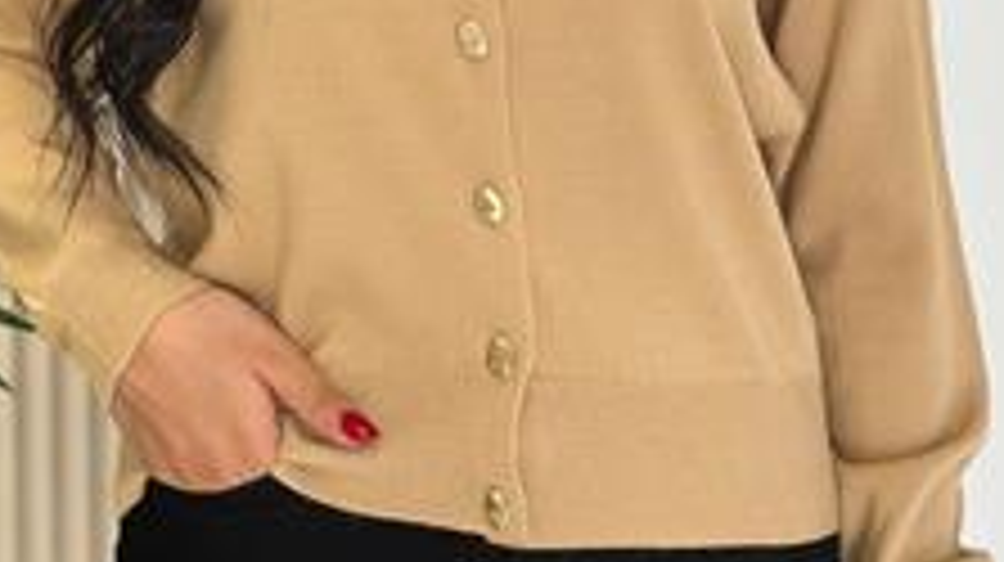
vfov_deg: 9.6
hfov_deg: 17.2
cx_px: 455
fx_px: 3325
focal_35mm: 125
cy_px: -70
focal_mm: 6.86
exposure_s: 1/345
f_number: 1.78
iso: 80
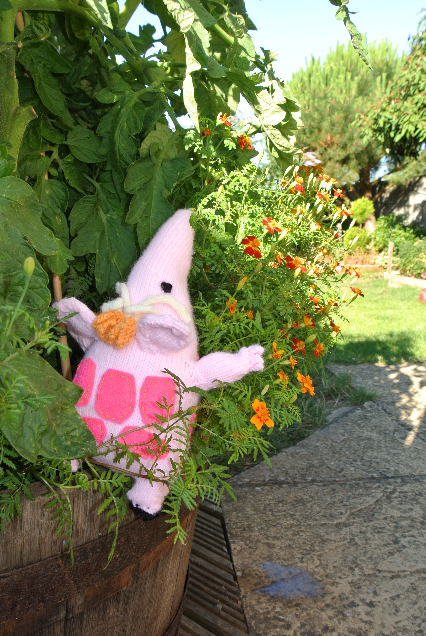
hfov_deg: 43.7
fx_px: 531
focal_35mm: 30
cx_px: 213
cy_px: 318
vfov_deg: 61.9
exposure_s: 1/60
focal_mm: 11.4
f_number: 6.3
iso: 100
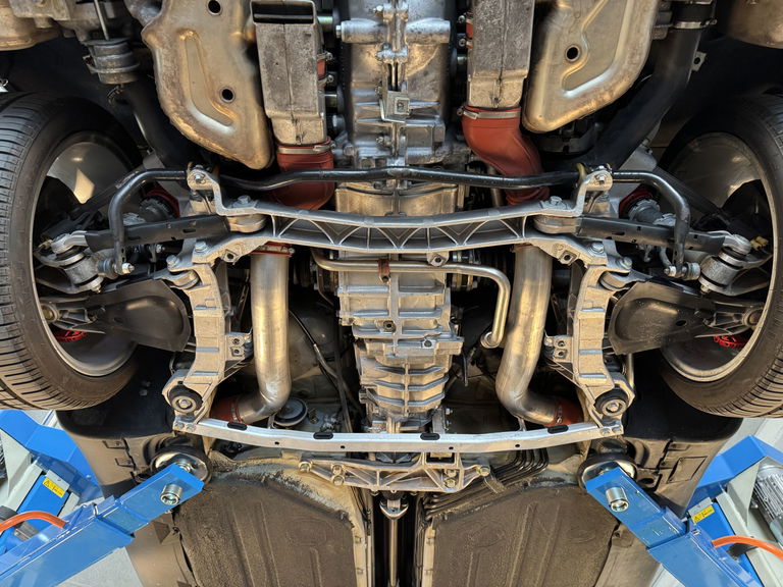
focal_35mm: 24
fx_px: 543
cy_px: 294
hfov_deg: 71.6
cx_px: 392
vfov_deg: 56.8
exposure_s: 1/50
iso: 320
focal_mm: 6.76
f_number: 1.78
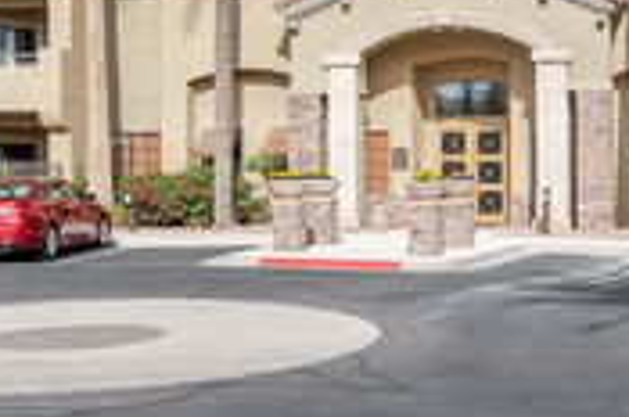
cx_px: 467
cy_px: -120
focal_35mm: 59
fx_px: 1029
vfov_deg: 20.9
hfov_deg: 33.4
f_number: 9
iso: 250
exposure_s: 1/320
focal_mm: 12
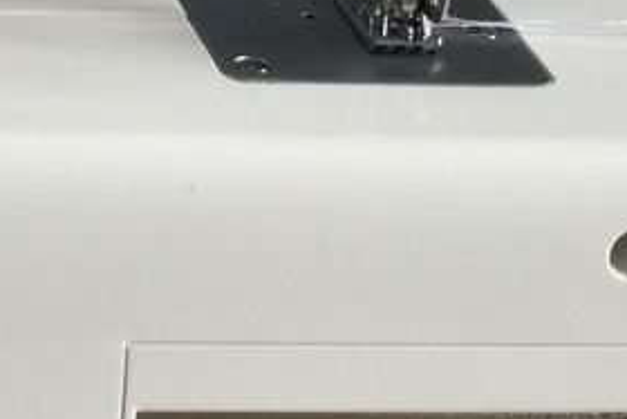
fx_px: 2004
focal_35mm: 115
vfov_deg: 11.6
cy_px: -128
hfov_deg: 16.9
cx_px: -141
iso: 64
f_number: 2.4
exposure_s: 1/33
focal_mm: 3.3
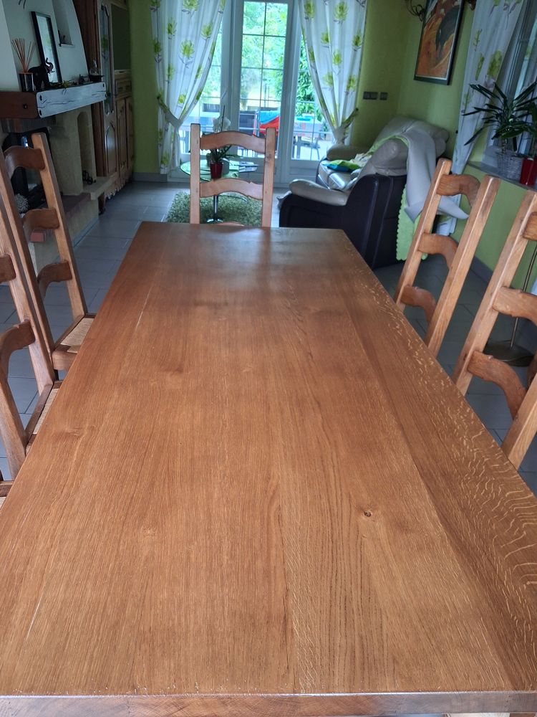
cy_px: 358
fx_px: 558
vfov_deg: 65.3
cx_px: 268
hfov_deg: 51.4
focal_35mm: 27
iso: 400
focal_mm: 4
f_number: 1.8
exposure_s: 1/50
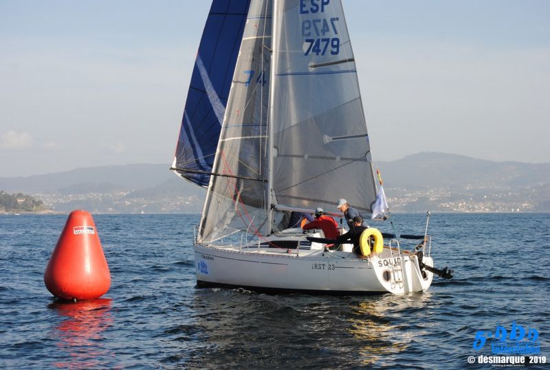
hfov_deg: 24.6
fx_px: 1263
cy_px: 185
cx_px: 275
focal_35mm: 82
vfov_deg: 16.6
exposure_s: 1/200
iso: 100
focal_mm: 55
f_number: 7.1
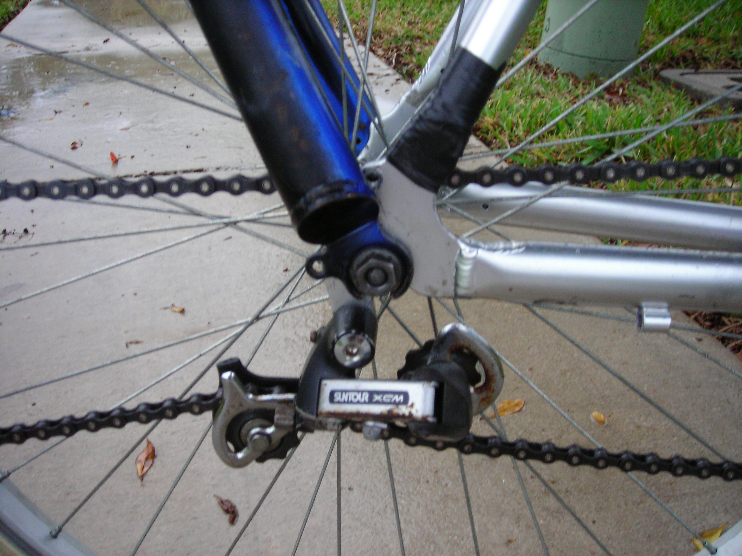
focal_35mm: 38
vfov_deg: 37.7
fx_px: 815
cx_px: 371
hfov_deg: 49.0
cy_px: 278
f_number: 3.2
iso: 200
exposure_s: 1/36.4
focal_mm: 6.3
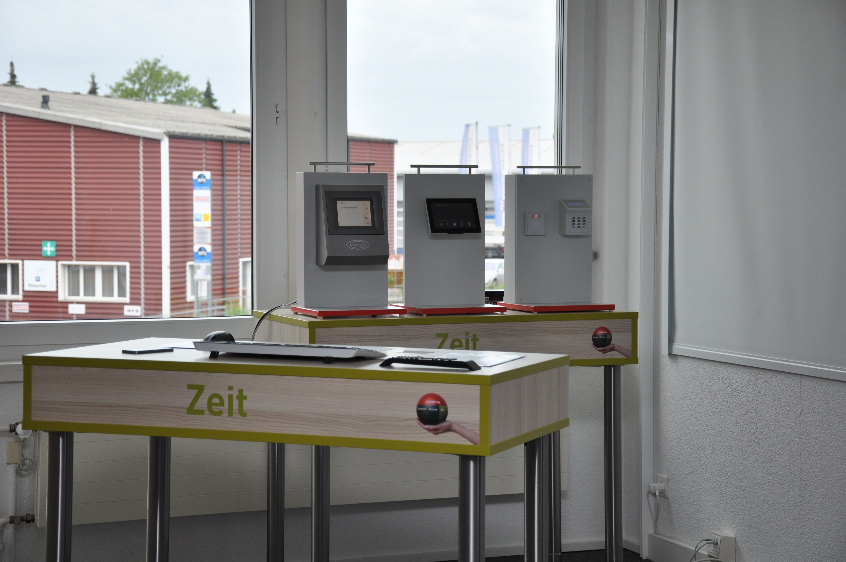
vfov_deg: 18.1
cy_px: 281
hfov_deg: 27.0
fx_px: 1760
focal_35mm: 75
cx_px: 423
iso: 200
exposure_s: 1/125
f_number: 5.6
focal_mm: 50
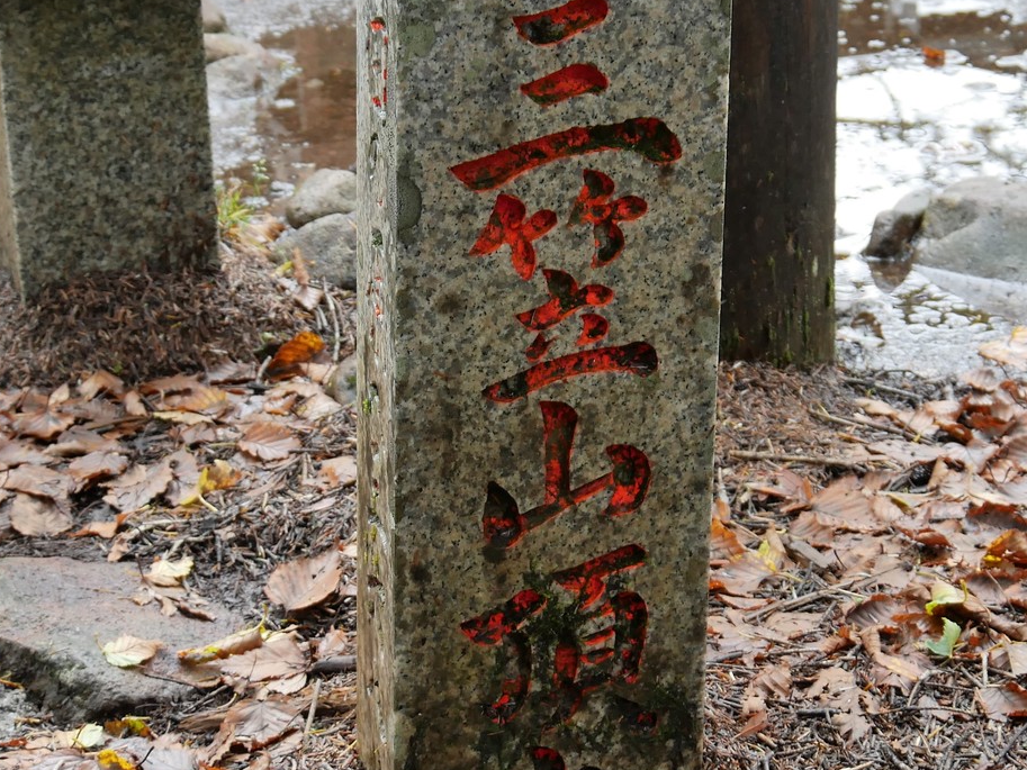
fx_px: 3768
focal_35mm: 127
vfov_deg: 11.7
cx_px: 546
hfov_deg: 15.5
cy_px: 350
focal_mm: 34
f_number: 4.5
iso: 320
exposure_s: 1/80
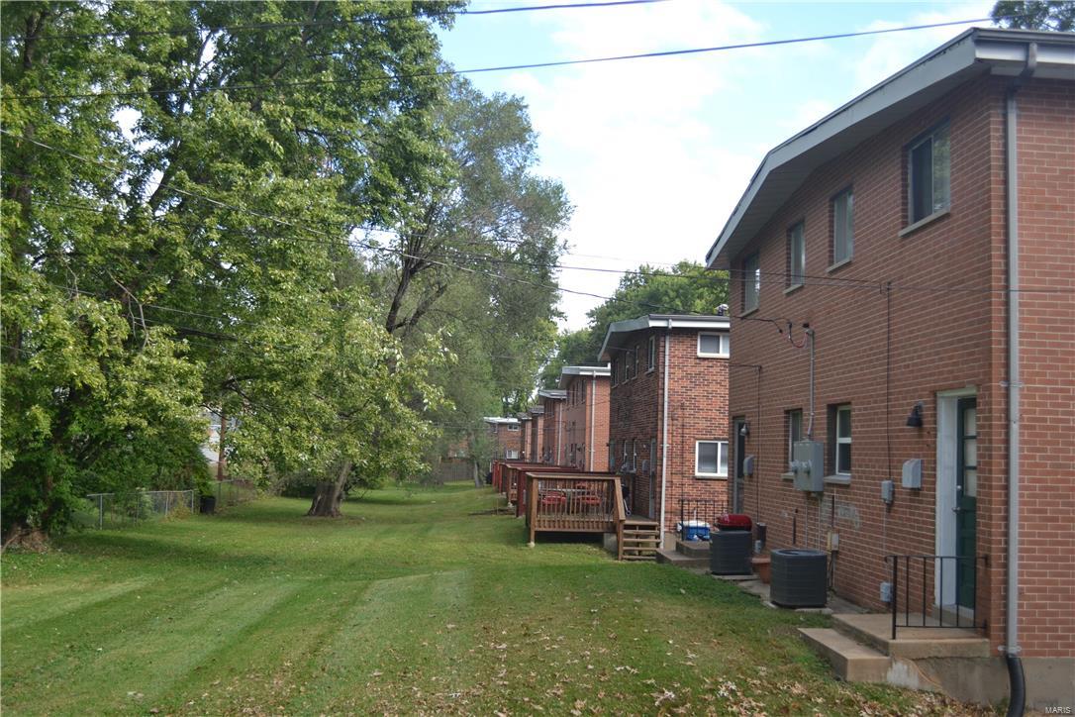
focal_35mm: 36
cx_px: 538
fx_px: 1075
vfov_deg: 36.9
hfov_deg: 53.1
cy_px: 358
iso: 100
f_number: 4
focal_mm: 24
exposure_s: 1/200
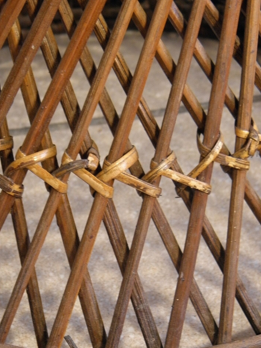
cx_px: 93
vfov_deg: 16.2
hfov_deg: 12.2
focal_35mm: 121
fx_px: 1217
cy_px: 235
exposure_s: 1/10
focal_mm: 16
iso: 200
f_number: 4.5
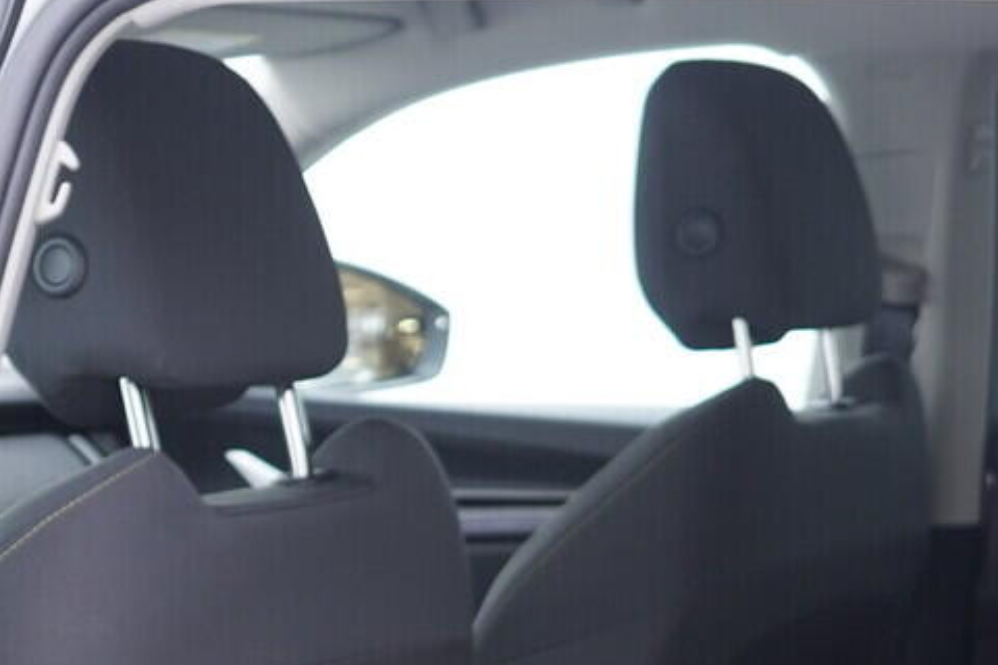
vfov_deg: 12.2
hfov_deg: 18.8
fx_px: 2994
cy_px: 939
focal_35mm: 108
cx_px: 299
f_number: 2.8
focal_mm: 24
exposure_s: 1/40
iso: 250
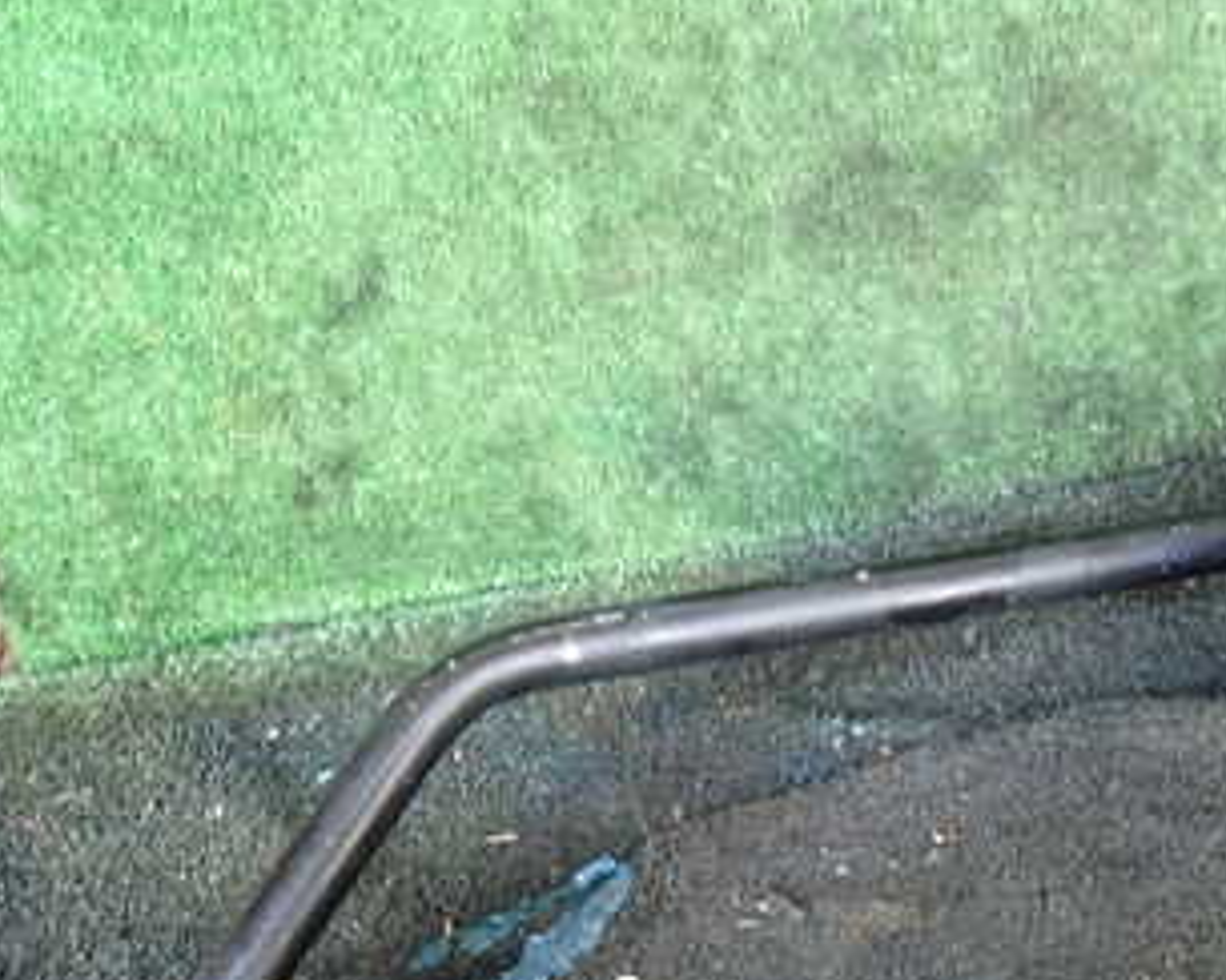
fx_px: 1742
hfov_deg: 38.4
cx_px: 792
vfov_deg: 31.2
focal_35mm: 48
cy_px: 659
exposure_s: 1/30
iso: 200
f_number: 2
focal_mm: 4.5
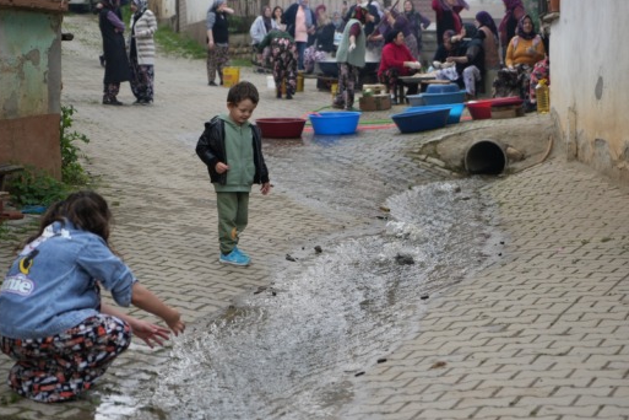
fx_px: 1502
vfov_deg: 15.9
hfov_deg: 23.6
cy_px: 190
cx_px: 309
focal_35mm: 86
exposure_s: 1/1000
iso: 320
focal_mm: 70
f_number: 4
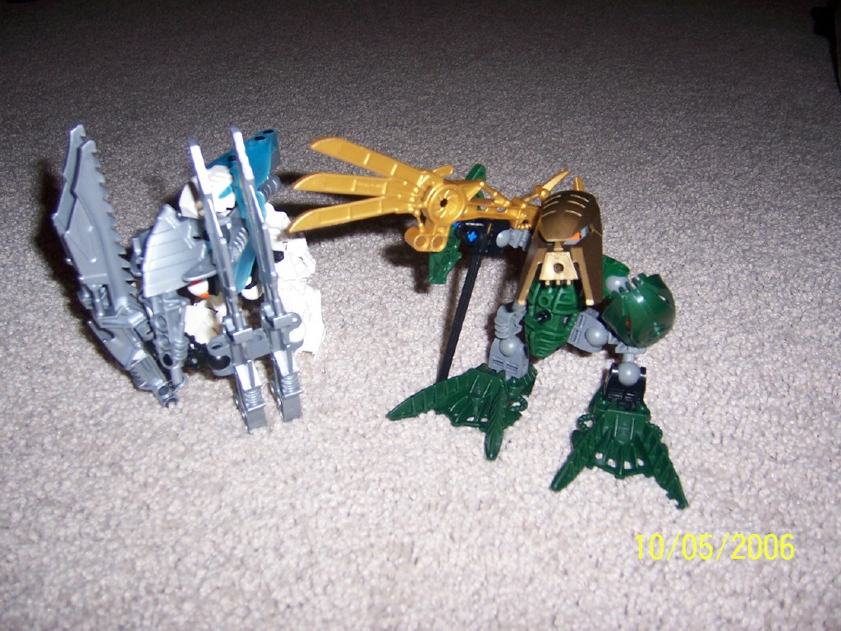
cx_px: 420
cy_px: 316
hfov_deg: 51.4
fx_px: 875
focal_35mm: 36
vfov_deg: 39.7
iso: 80
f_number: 2.8
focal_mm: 6.2
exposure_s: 1/60
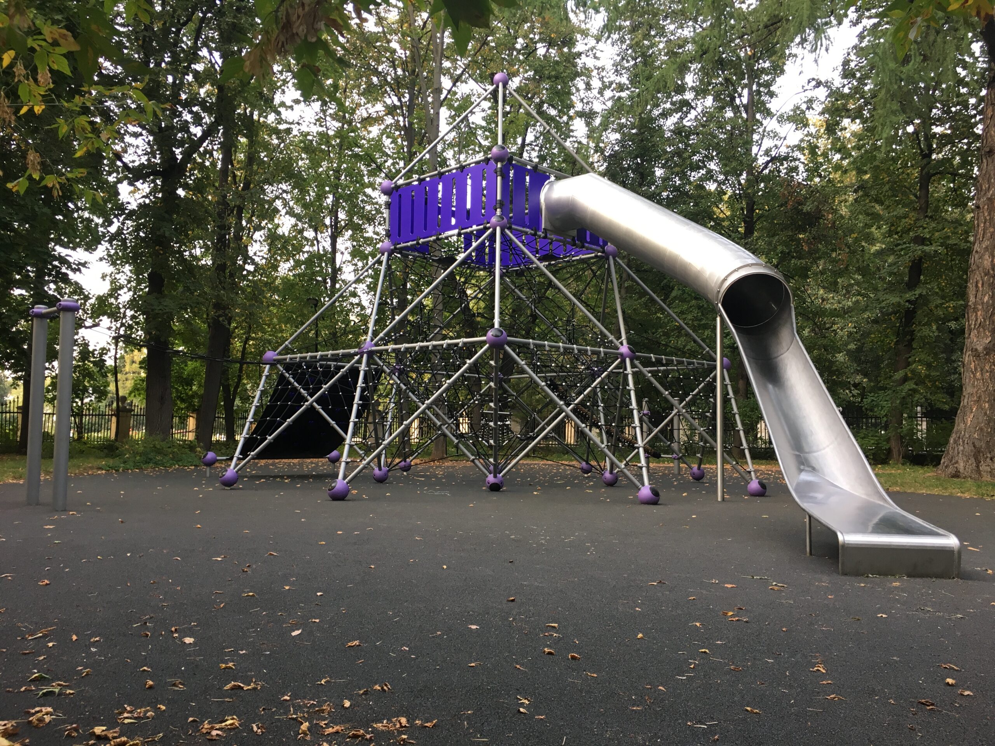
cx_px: 498
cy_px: 373
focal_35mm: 29
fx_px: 834
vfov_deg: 48.2
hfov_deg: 61.7
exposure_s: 1/33
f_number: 2.2
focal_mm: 4.15
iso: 25
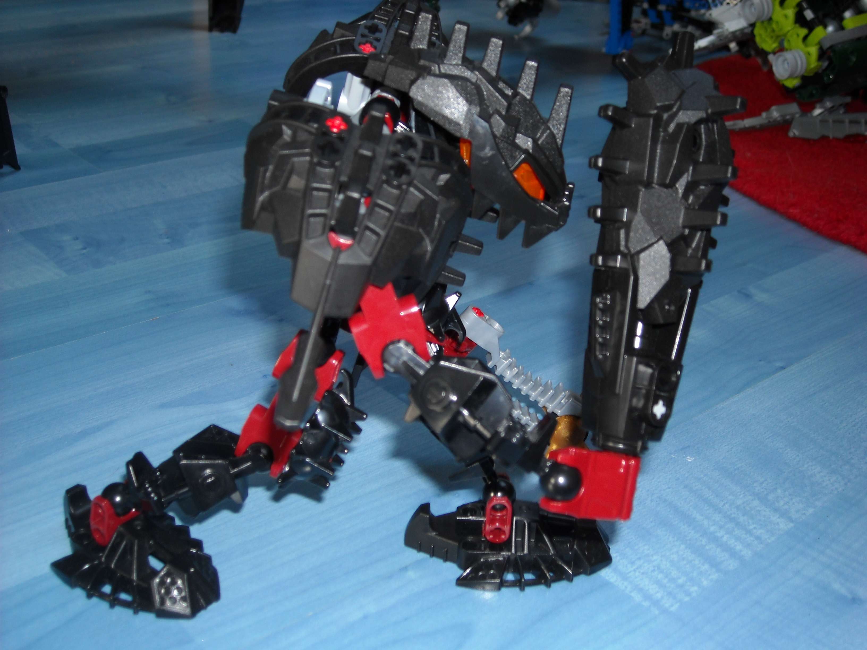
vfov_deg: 32.9
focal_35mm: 44
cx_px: 434
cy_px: 325
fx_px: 1102
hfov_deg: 42.9
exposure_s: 1/60
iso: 64
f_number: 3.1
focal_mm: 7.1
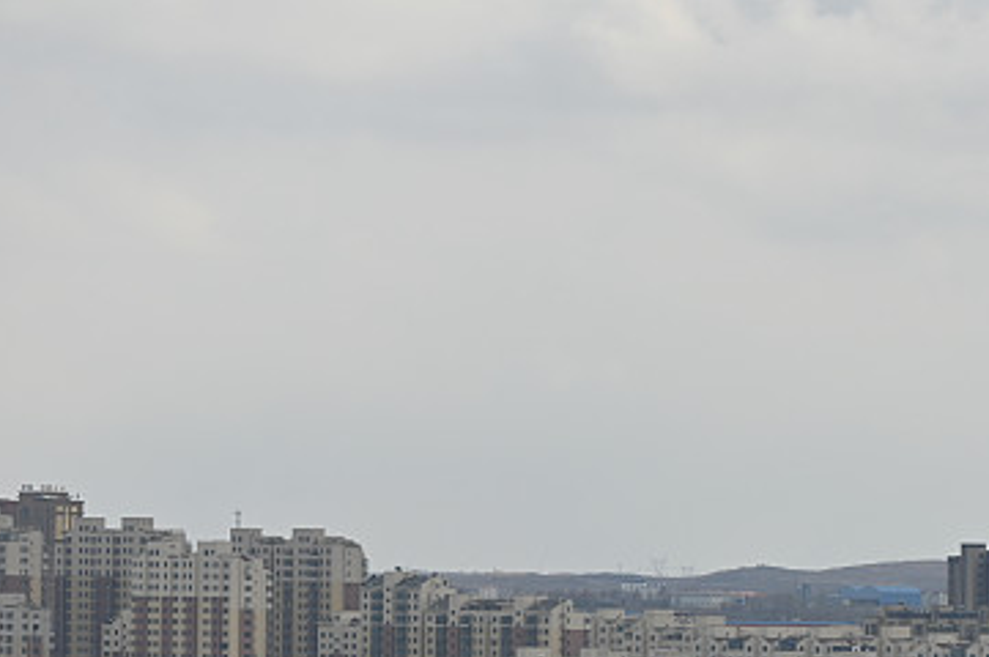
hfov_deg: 7.7
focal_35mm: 266
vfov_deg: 5.1
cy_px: 617
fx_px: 7301
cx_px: 504
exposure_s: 1/200
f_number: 8
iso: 160
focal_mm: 120
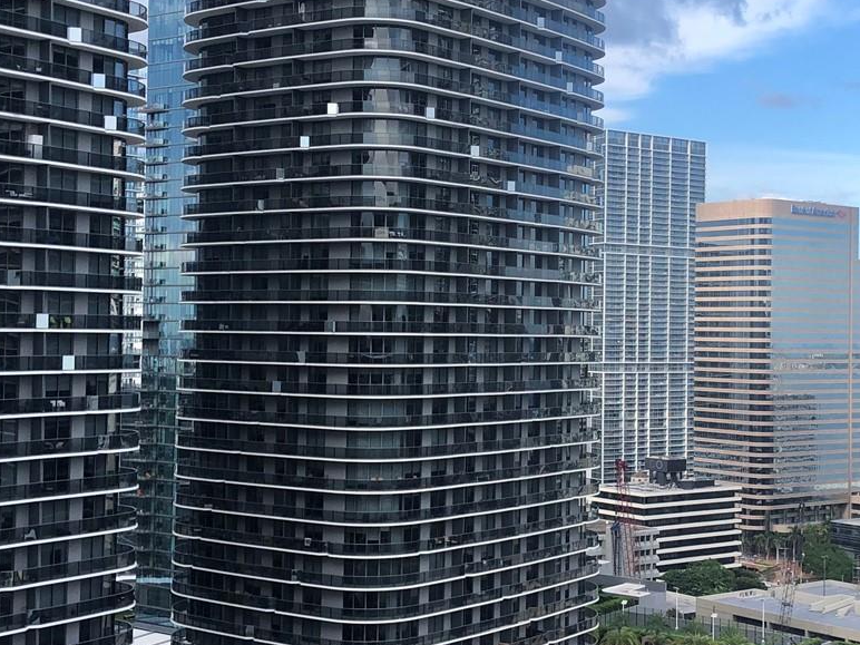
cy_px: 296
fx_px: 1441
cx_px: 506
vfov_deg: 25.2
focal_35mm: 58
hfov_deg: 33.2
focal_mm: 3.99
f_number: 1.8
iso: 20
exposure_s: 1/762
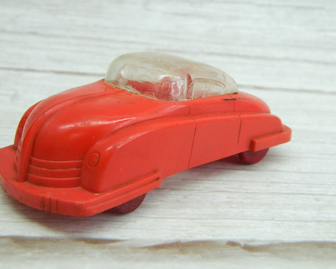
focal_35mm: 62
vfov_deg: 24.6
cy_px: 130
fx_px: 616
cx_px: 172
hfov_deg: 30.5
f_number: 3.8
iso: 400
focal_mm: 10.2
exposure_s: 1/125
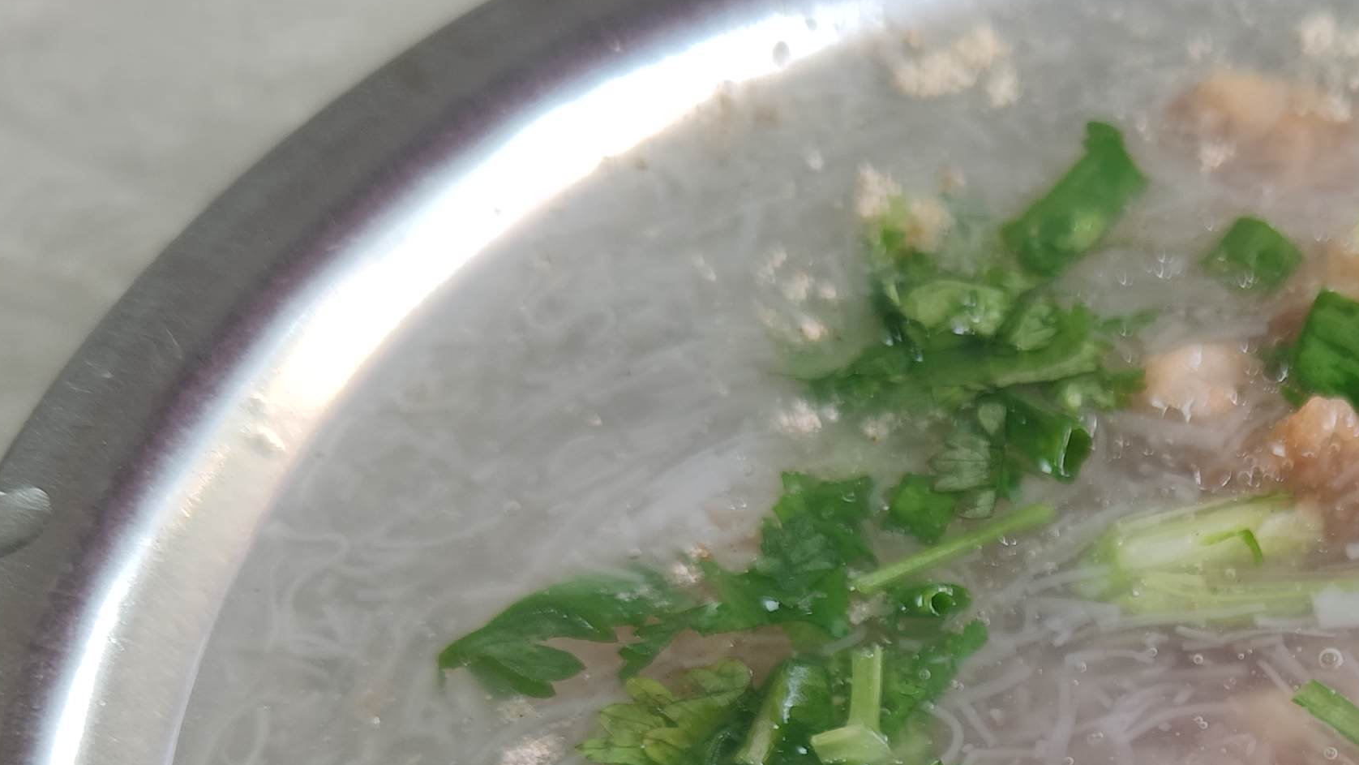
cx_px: 1353
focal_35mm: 65
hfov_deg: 30.2
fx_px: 2342
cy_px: 961
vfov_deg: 17.5
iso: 64
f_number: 1.85
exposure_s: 1/100
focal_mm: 6.78
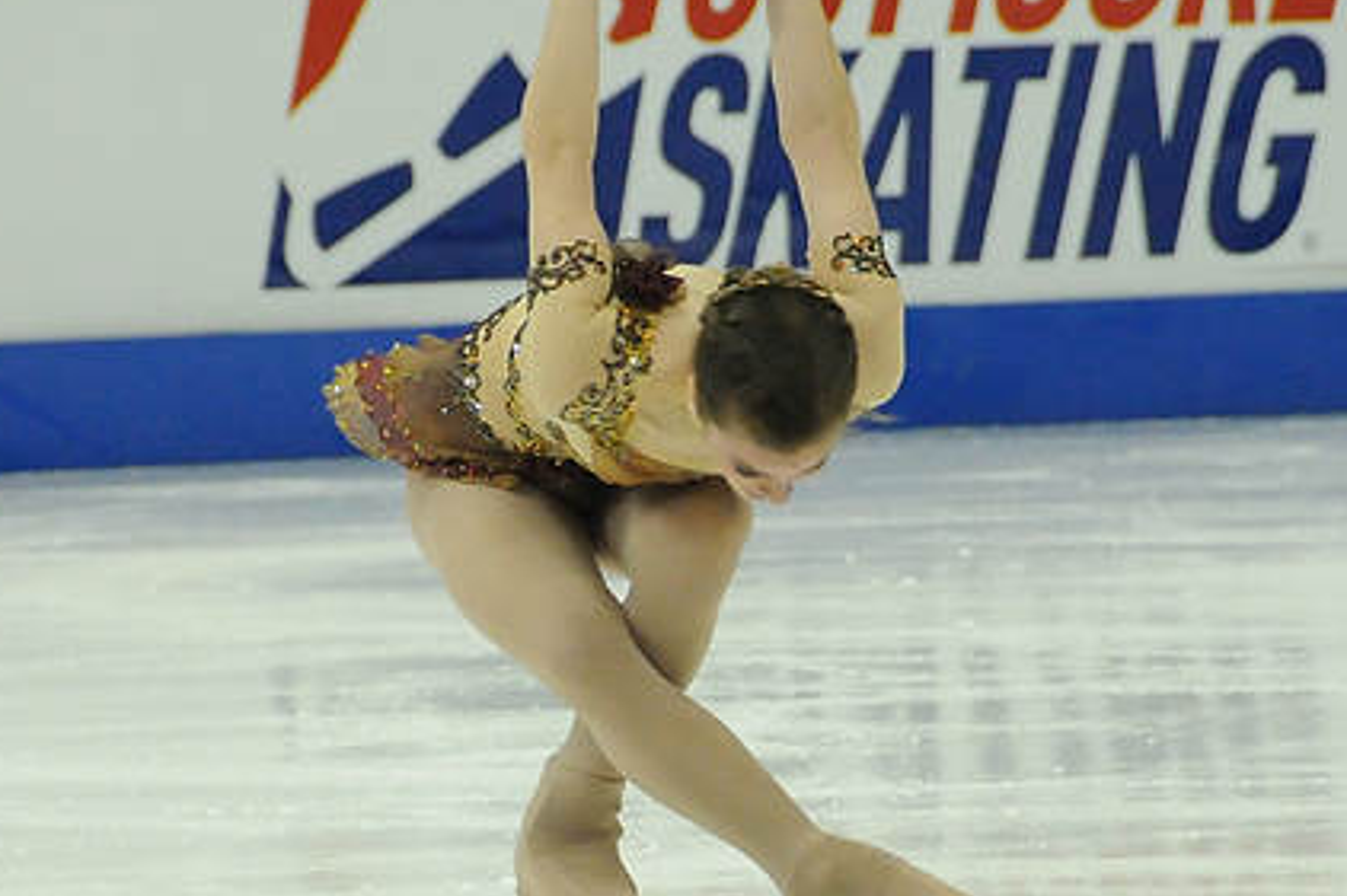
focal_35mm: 569
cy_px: 525
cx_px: 667
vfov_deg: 2.4
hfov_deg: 3.6
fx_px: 21281
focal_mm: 200
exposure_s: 1/800
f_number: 5.6
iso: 3200
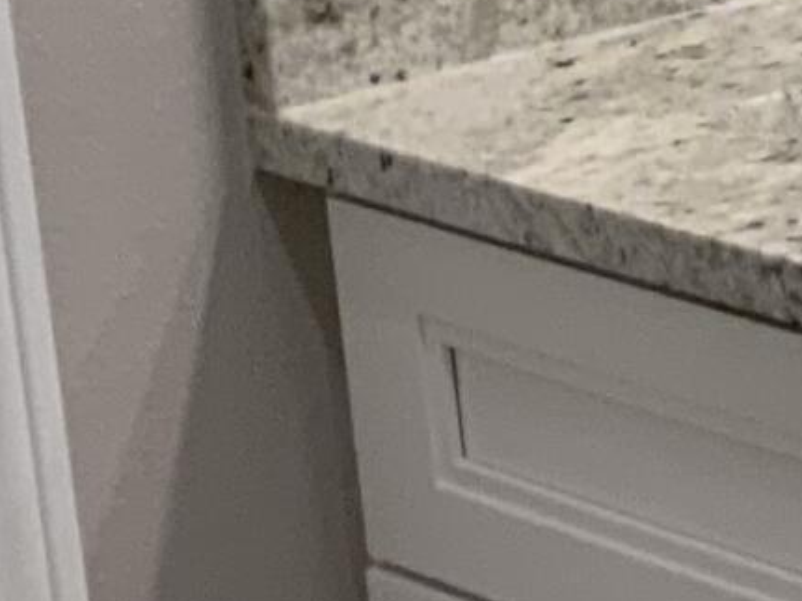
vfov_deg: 7.2
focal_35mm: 202
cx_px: 2713
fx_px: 4679
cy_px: -257
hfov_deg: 7.9
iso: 50
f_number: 1.8
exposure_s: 1/120
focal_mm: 3
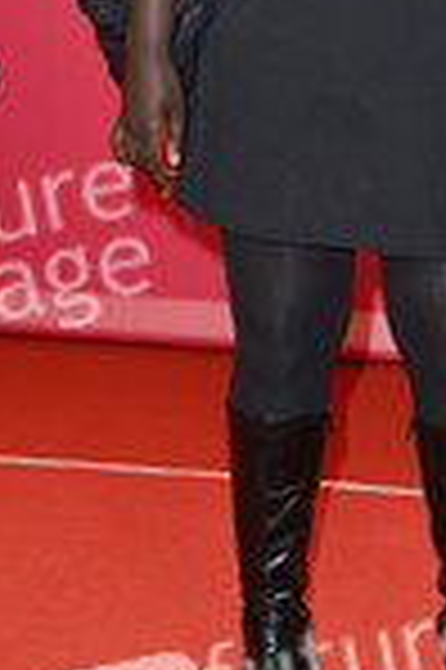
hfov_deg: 10.2
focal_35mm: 134
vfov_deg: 15.1
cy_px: 45
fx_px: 2496
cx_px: 410
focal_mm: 50
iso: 640
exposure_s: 1/250
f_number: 5.6
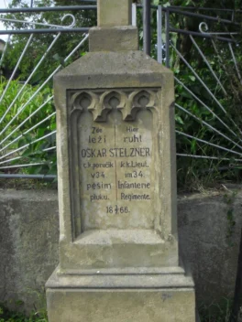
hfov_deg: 37.7
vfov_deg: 49.0
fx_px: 354
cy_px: 161
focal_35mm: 38
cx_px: 121
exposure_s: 1/200
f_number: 8
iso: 200
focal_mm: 6.2
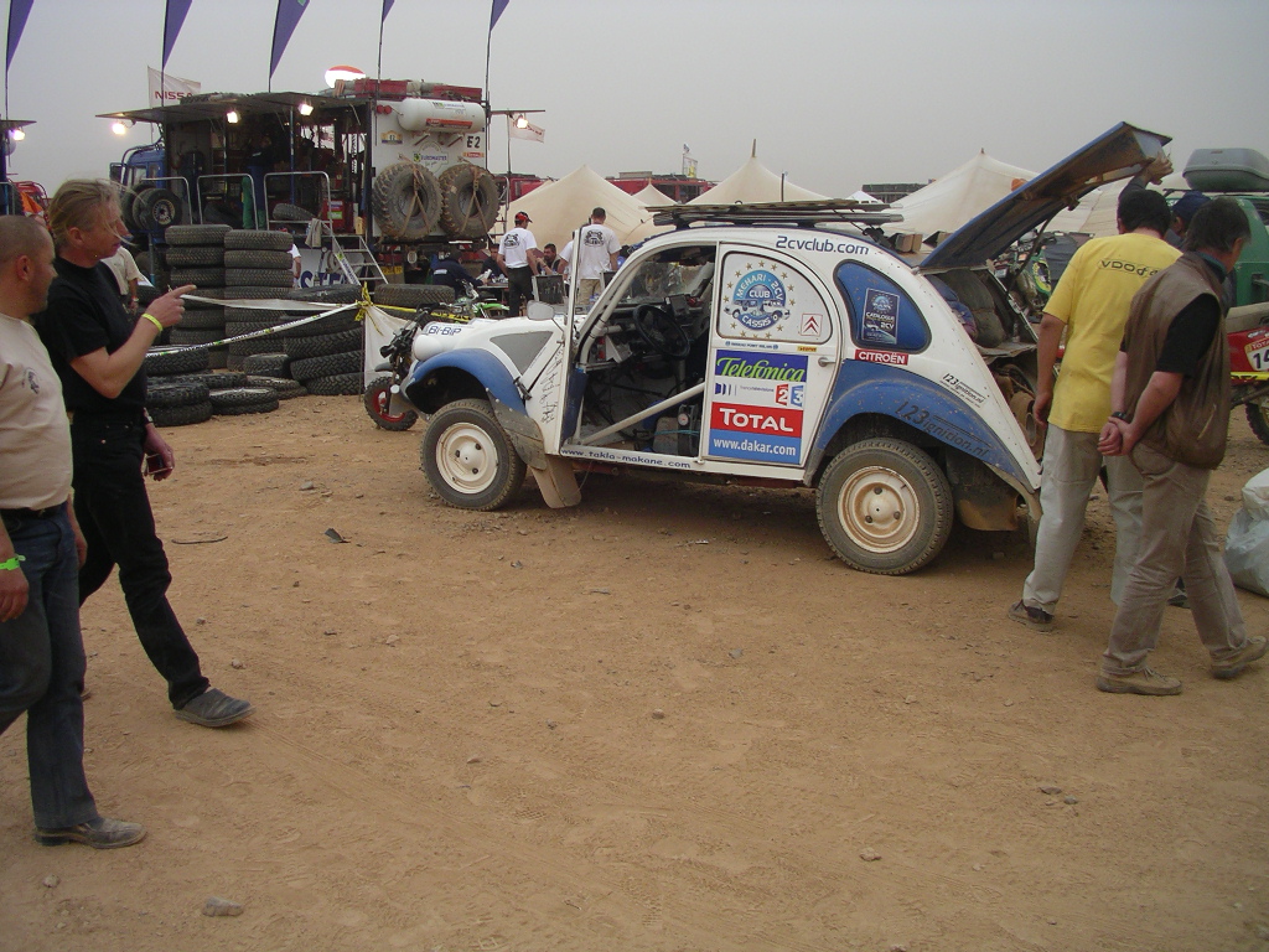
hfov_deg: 50.1
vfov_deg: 38.7
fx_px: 1356
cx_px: 634
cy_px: 476
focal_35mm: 37
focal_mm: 5.7
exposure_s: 1/250
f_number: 2.8
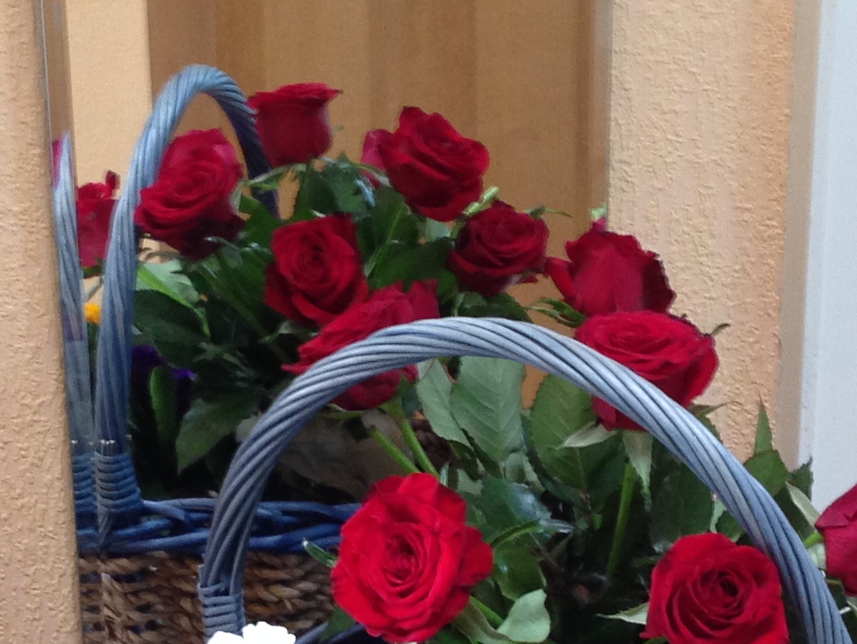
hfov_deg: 17.6
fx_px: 2749
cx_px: 234
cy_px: 455
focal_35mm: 111
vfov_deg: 13.3
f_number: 2.4
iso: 100
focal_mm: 4.12
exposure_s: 1/20
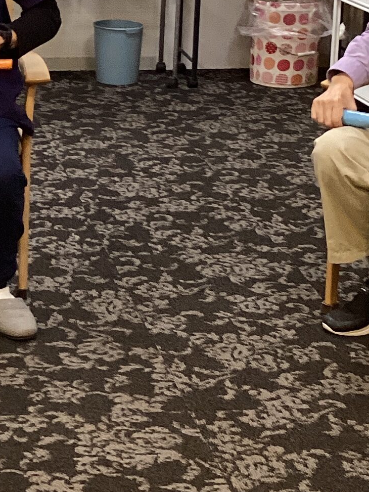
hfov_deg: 13.9
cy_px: 91
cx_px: -42
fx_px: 1478
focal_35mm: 104
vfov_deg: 18.7
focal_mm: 3.3
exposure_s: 1/50
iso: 250
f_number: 2.4
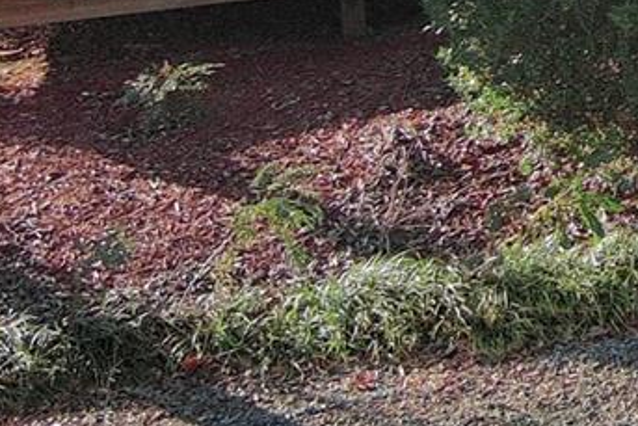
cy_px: -585
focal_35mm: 173
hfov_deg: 10.6
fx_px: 3067
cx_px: 1386
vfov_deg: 7.4
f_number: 2.8
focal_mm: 10.57
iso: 100
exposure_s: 1/1111
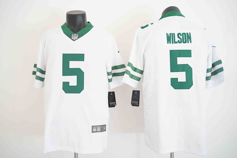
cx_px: 118
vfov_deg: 46.4
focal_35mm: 28
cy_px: 79
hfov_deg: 65.5
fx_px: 184
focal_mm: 28
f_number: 2.8
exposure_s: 1/3
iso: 6400
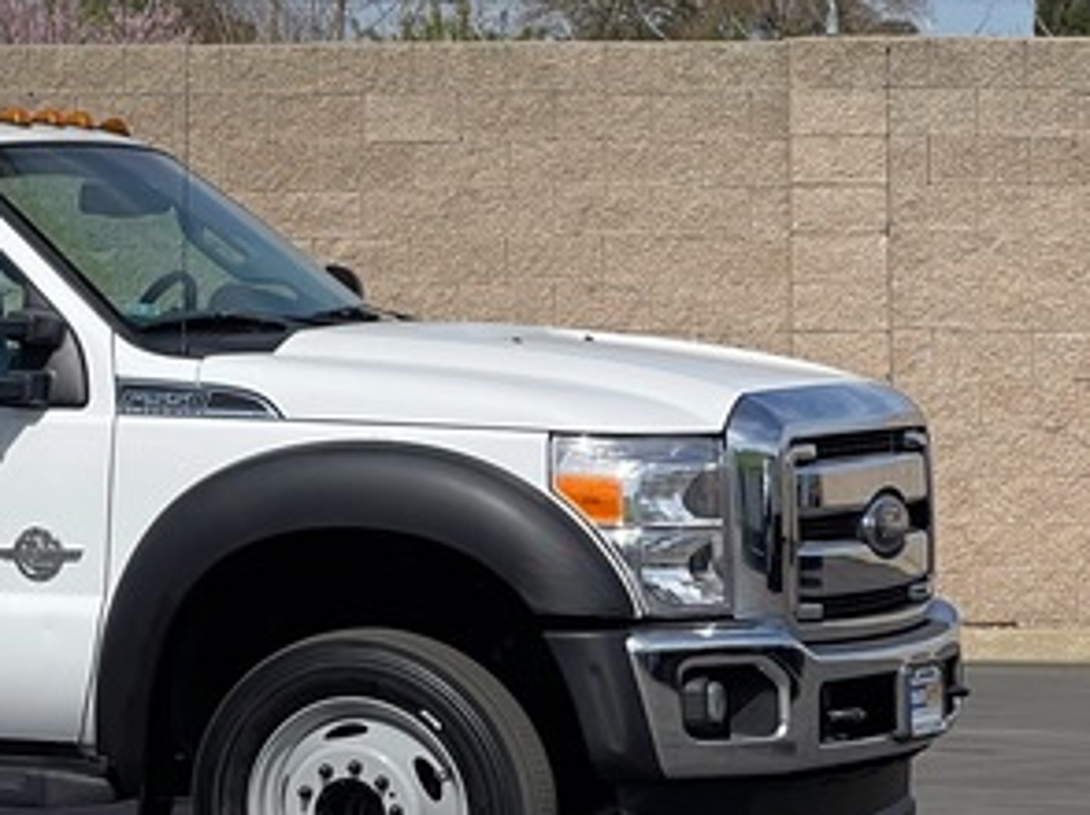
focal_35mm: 170
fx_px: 5349
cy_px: 54
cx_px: -337
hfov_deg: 11.3
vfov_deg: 8.7
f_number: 2.2
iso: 20
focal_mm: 7.5
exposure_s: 1/1980
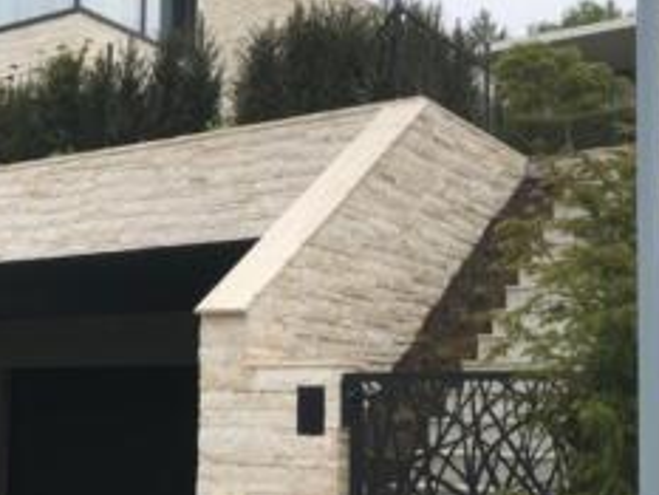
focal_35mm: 60
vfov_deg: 24.3
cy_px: 344
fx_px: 1143
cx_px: 130
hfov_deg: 31.3
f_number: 1.8
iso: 20
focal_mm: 3.99
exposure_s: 1/1520
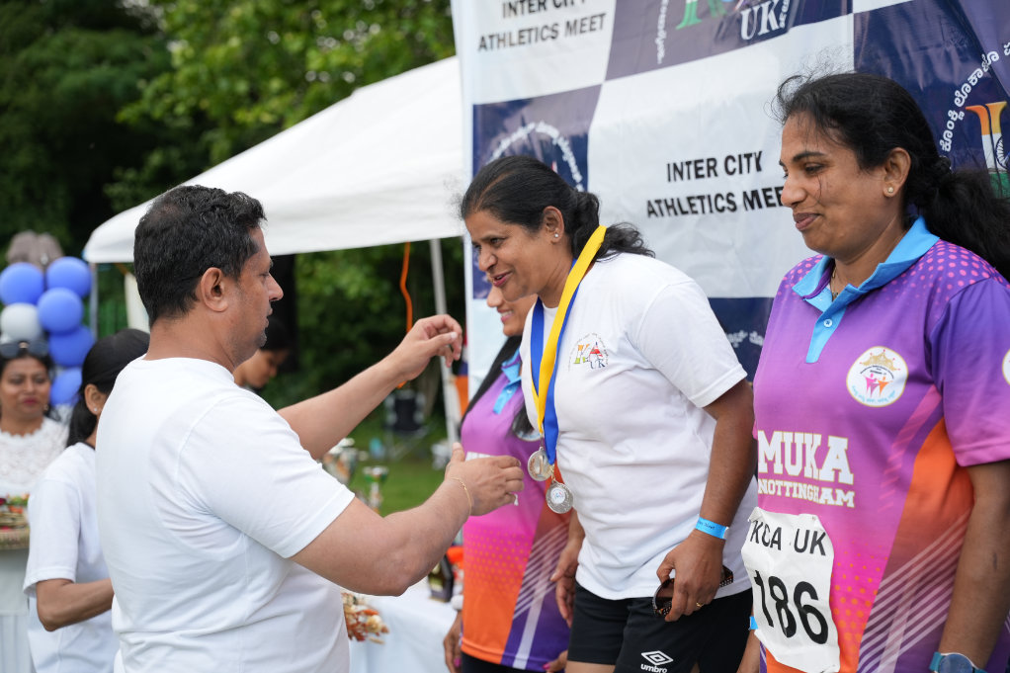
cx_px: 505
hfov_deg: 41.0
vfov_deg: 28.0
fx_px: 1352
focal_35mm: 48
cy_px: 336
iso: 250
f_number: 2.8
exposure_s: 1/400
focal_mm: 48.2
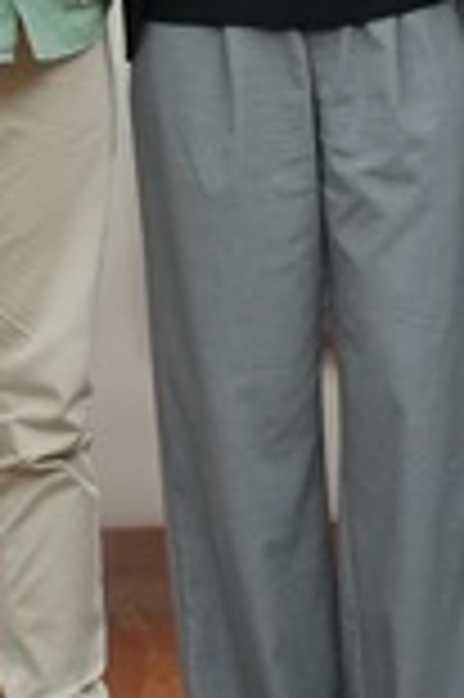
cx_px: 324
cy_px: -7
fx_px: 4805
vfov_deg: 8.3
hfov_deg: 5.5
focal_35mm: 248
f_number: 4
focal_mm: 48
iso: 2500
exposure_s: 1/160
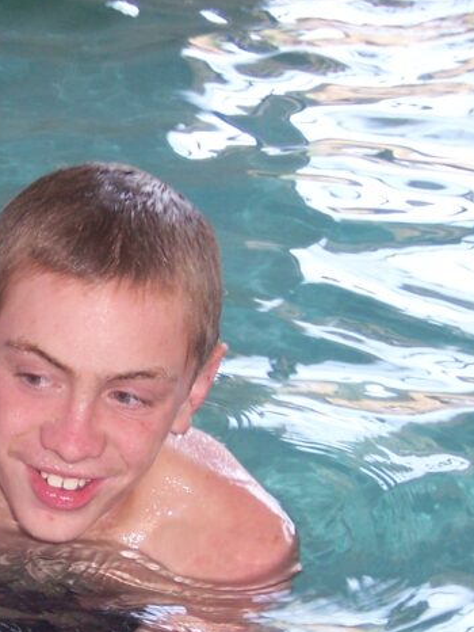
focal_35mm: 123
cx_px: -77
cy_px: 464
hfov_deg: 11.8
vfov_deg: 15.9
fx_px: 2244
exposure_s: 1/80
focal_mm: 9.6
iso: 160
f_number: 3.6
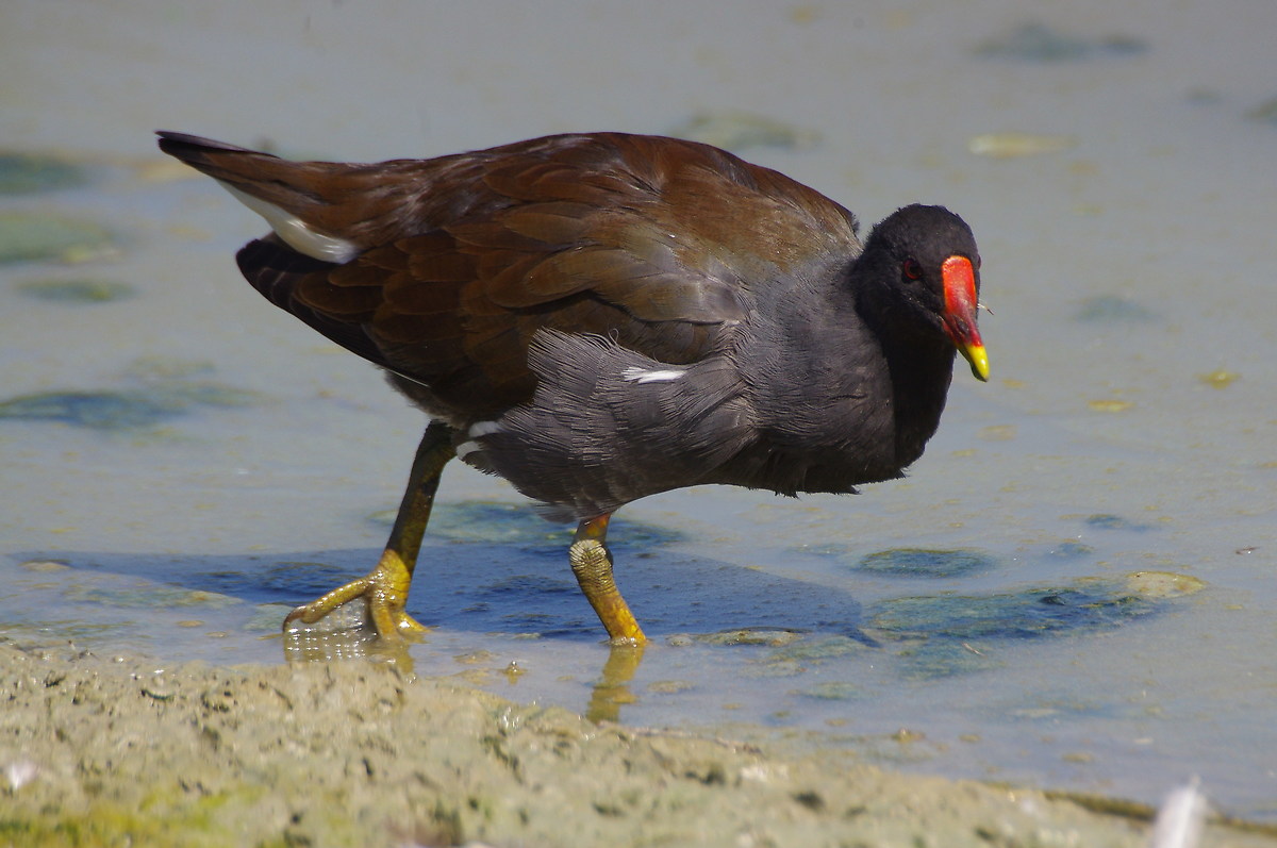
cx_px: 638
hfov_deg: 2.8
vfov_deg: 1.8
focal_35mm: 750
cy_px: 424
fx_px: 26571
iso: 400
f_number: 9
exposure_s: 1/500
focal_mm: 500
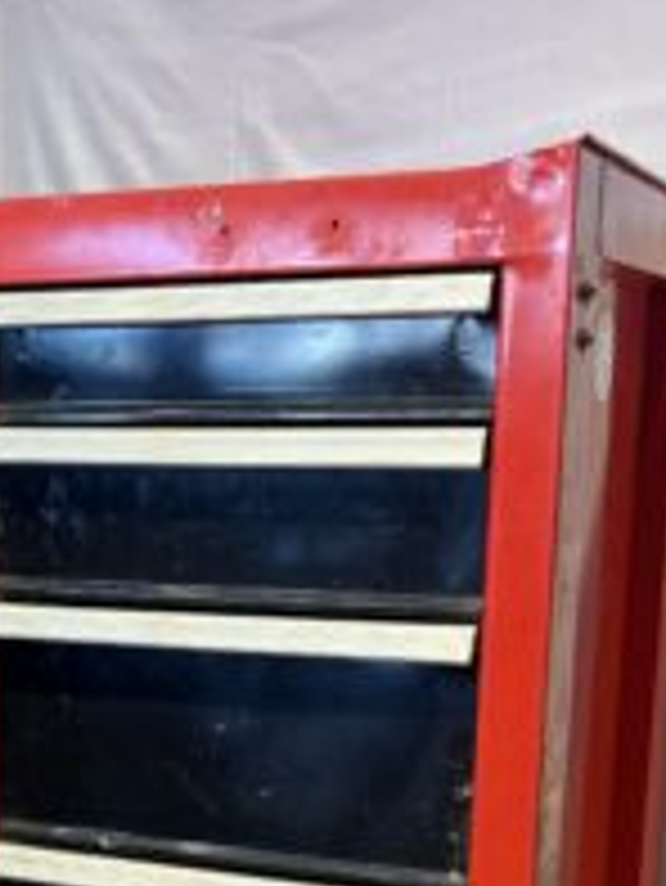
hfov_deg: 21.7
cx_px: 54
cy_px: 812
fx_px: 1691
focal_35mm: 66
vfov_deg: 28.2
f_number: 1.6
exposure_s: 1/60
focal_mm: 5.96
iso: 100
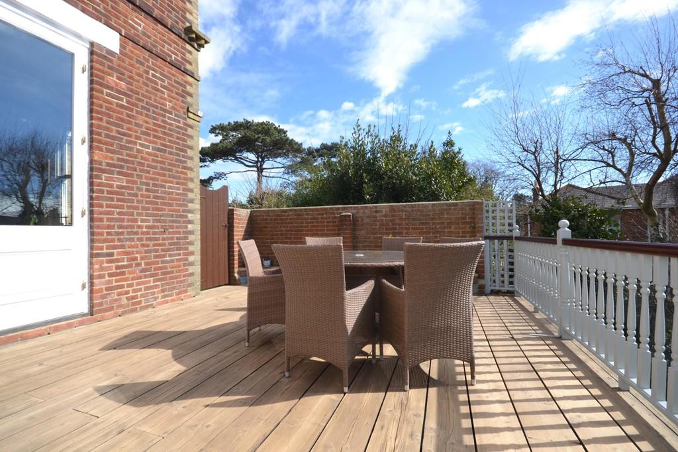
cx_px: 339
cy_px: 226
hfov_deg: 100.4
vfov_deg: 77.3
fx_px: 282
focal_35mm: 15
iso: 100
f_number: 7.1
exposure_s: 1/200
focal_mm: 10
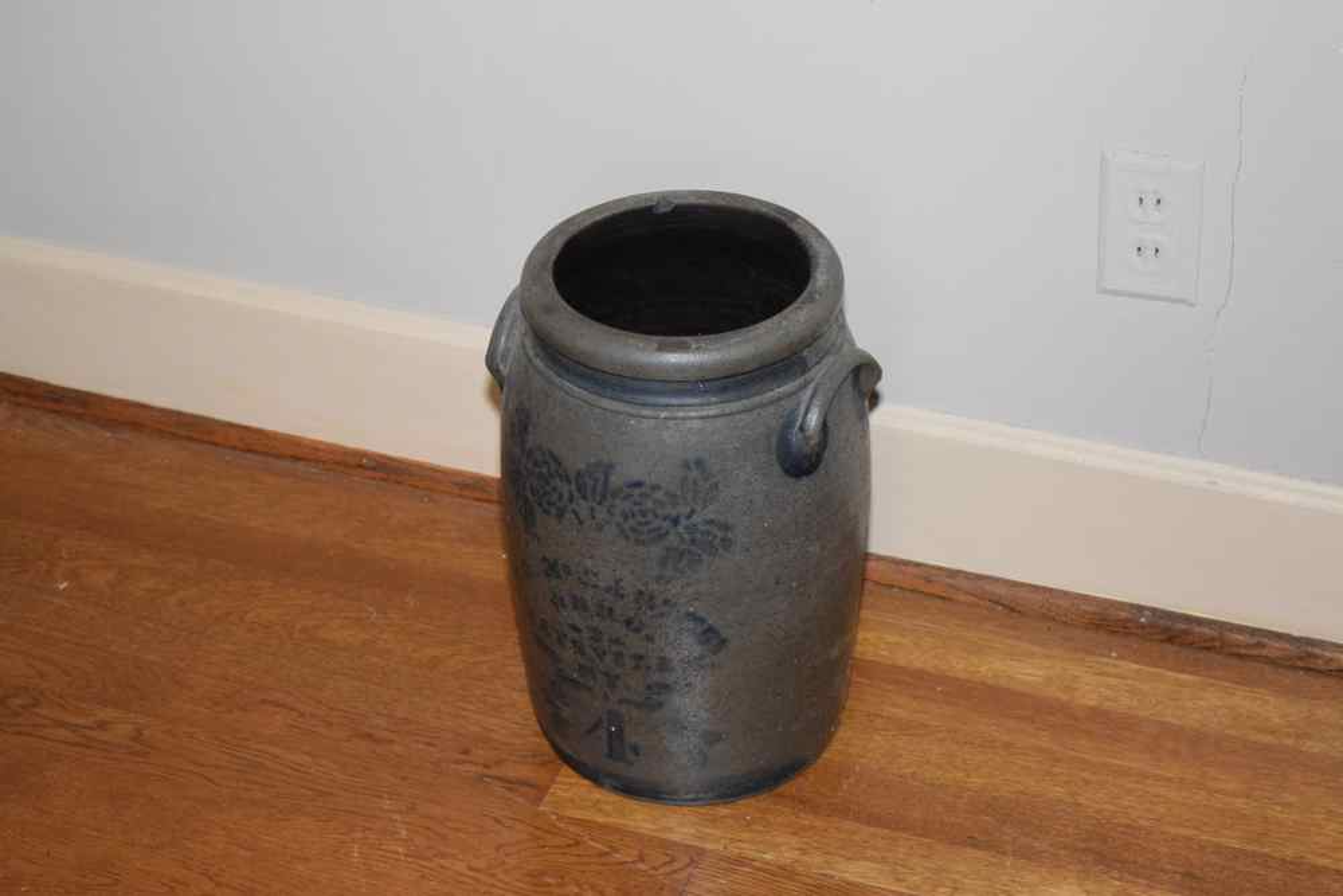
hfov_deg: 24.6
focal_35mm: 82
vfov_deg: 16.6
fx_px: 3078
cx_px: 672
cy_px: 448
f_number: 5.6
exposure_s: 1/60
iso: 3200
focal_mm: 55
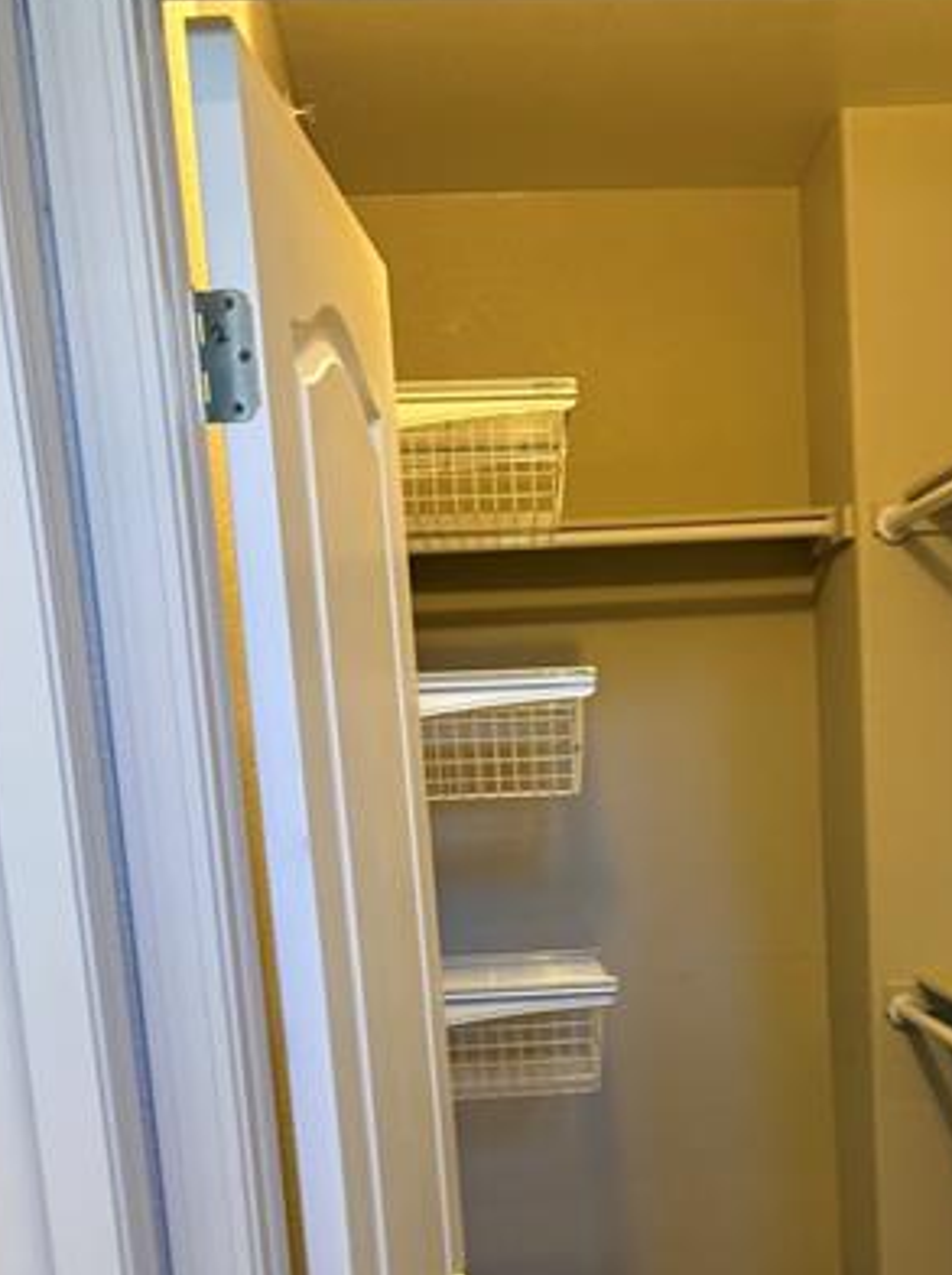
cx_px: 729
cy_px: 1122
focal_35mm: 51
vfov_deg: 35.5
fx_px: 1874
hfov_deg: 28.0
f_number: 1.6
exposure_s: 1/60
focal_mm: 5.96
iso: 200
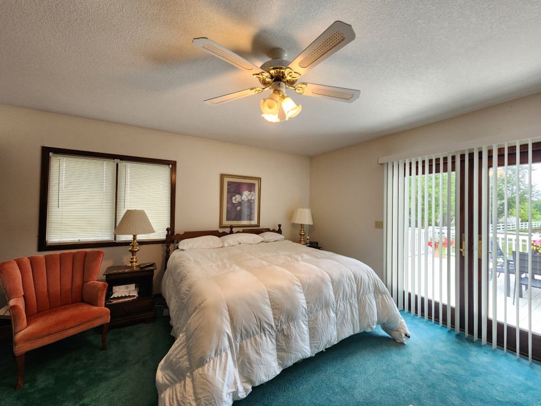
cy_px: 203
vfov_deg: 89.9
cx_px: 270
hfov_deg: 106.2
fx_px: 203
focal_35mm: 13
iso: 125
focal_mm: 2.2
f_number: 2.2
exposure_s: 1/60
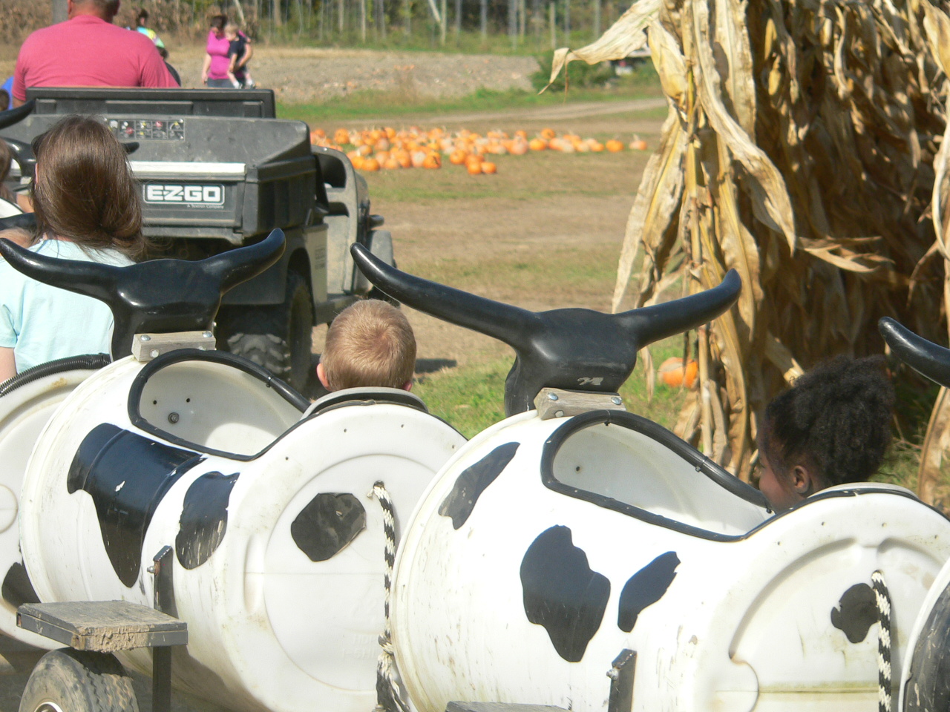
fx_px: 5379
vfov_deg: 7.6
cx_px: 475
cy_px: 356
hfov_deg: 10.1
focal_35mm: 196
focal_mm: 32.6
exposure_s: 1/1000
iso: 80
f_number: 2.8
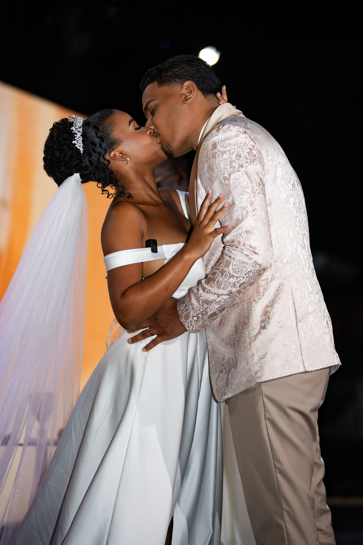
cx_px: 182
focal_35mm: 120
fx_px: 1815
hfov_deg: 11.4
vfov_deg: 17.1
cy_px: 272
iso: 400
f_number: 2.8
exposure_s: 1/200
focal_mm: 120
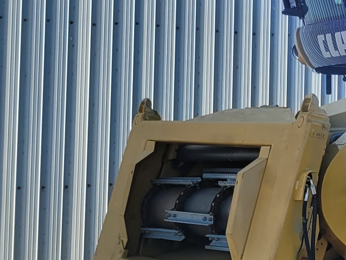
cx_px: 699
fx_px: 1109
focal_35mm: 111
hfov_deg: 14.6
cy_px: 86
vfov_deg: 13.3
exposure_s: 1/1182
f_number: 1.8
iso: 40
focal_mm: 5.4
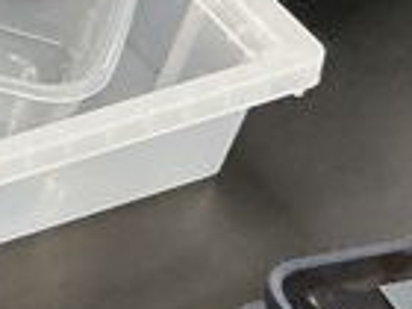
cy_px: -215
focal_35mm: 212
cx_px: -695
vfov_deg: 6.9
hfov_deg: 8.3
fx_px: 2523
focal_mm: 3
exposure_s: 1/60
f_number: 1.8
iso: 250
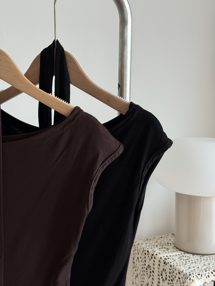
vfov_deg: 39.7
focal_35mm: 48
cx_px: 108
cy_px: 143
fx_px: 398
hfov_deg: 30.3
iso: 200
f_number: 1.78
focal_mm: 6.76
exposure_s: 1/60
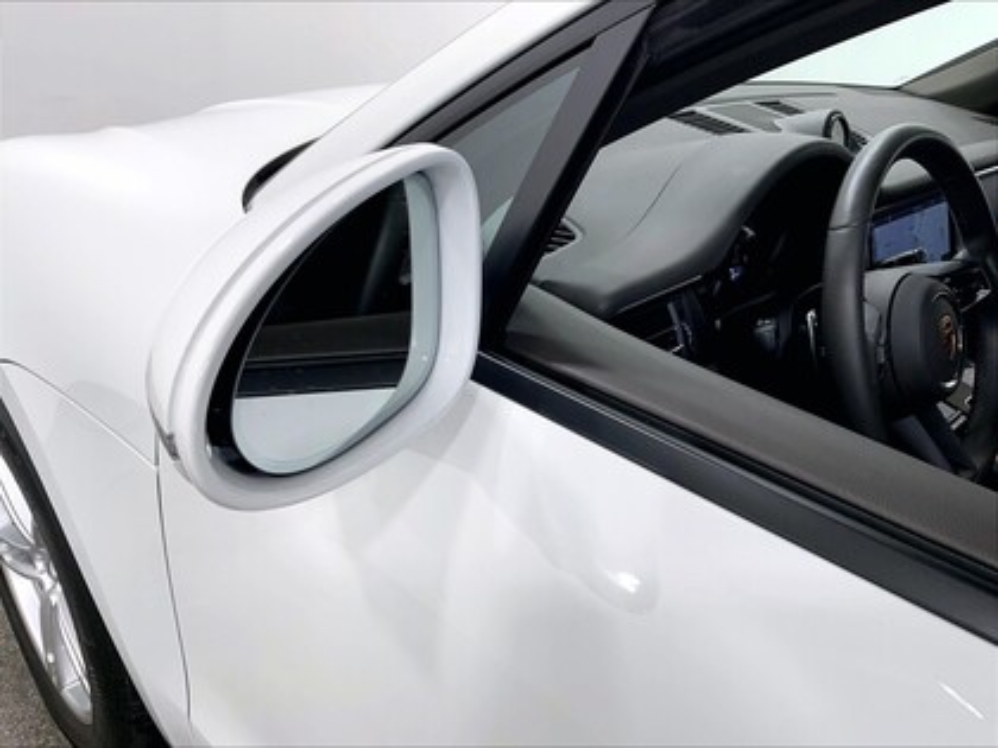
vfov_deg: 48.2
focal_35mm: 29
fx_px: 836
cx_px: 499
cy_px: 374
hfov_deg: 61.7
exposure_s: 1/229
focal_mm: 3
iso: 16
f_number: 1.8
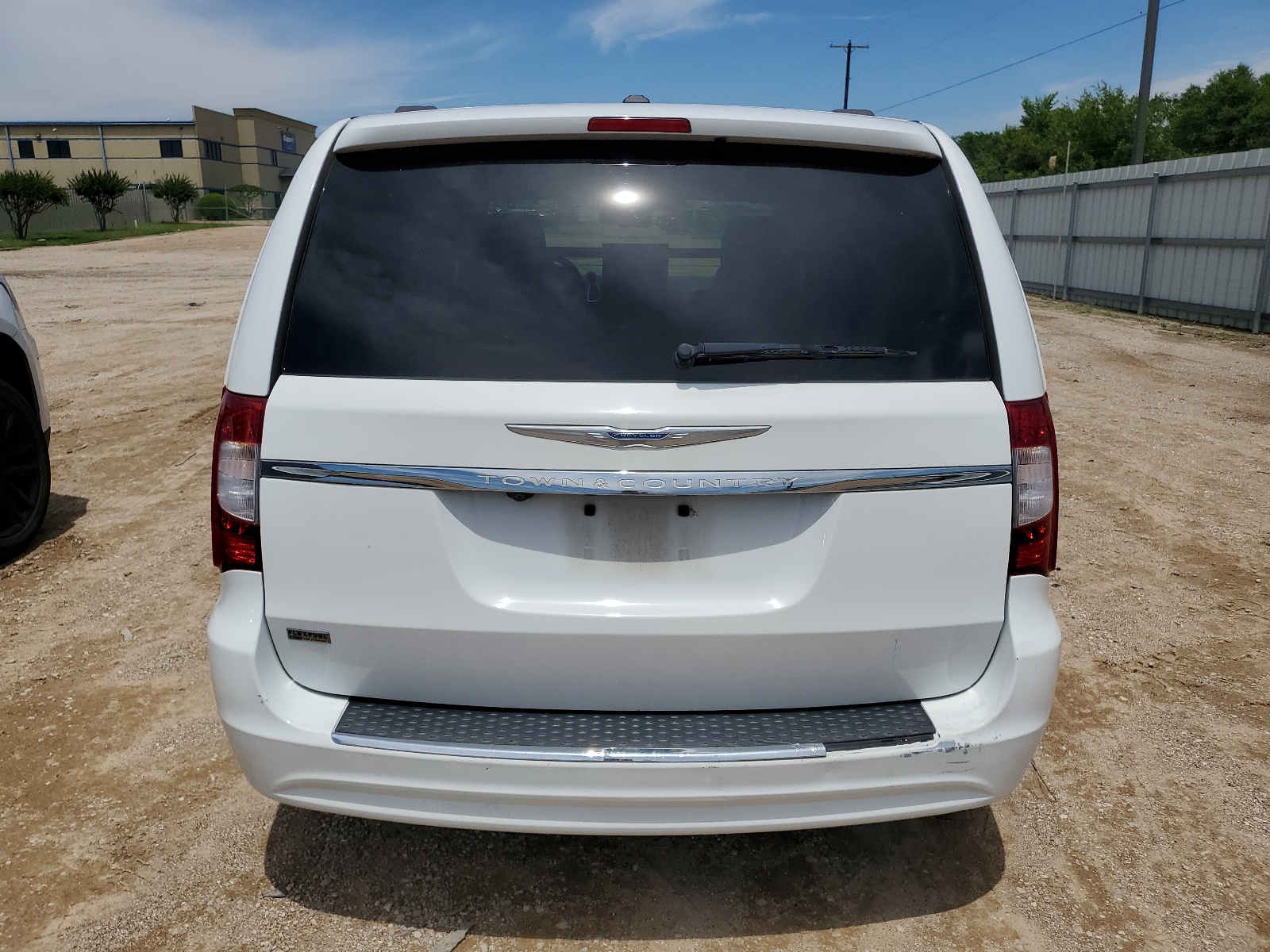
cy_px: 476
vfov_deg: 53.1
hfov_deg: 67.3
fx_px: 954
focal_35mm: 26
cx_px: 635
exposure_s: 1/10000
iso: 50
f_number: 1.5
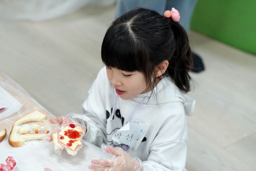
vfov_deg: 16.1
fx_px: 604
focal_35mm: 85
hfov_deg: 23.9
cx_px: 128
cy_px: 86
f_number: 4
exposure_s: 1/160
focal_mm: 85
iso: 1250
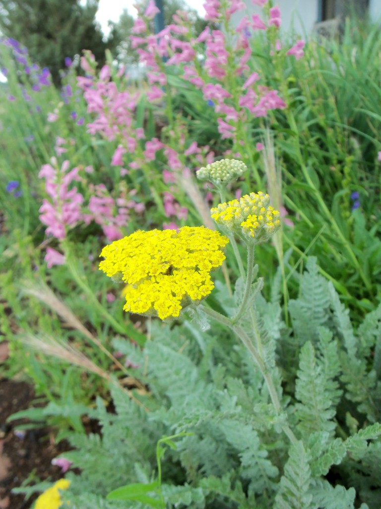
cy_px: 254
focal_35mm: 29
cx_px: 190
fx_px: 426
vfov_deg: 61.7
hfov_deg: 48.2
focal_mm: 5.2
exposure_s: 1/60
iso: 80
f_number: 3.4
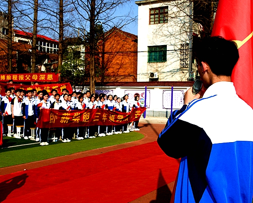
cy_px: 98
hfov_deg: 41.9
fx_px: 330
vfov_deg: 34.2
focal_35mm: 44
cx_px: 146
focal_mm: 32
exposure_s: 1/250
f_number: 7.1
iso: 64
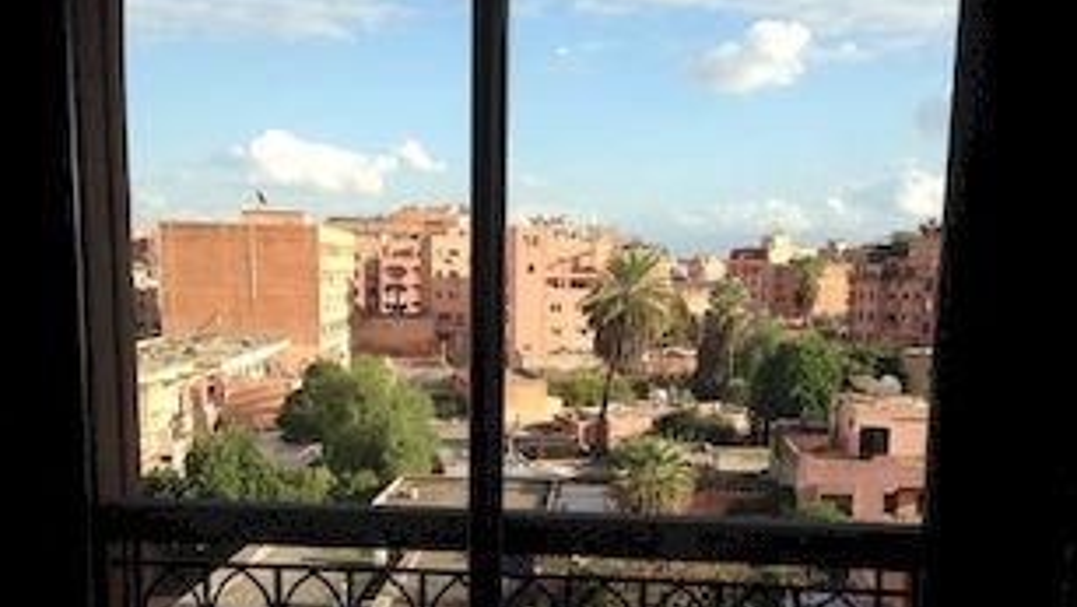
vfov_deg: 28.8
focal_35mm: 41
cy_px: 421
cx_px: 544
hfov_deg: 49.4
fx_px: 1171
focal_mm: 4.12
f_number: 2.4
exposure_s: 1/645
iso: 50
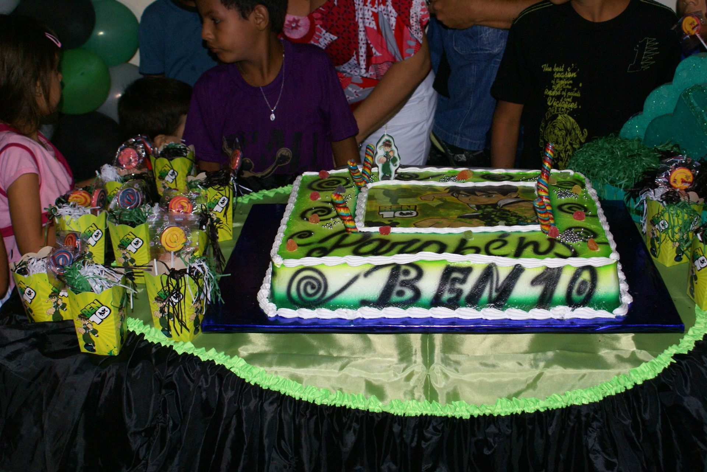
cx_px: 354
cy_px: 236
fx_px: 1031
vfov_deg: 25.8
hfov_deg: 37.9
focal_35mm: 52
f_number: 5.6
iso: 400
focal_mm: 35
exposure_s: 1/60
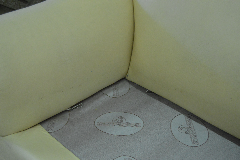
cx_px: 120
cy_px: 80
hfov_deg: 41.1
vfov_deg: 28.0
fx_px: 320
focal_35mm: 48
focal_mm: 32
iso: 3200
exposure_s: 1/60
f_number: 4.5
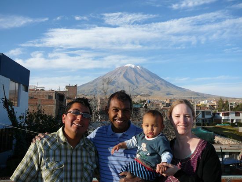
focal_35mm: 35
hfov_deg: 52.6
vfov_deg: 40.7
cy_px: 91
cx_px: 121
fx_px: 245
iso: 80
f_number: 2.8
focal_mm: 5.2
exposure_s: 1/800
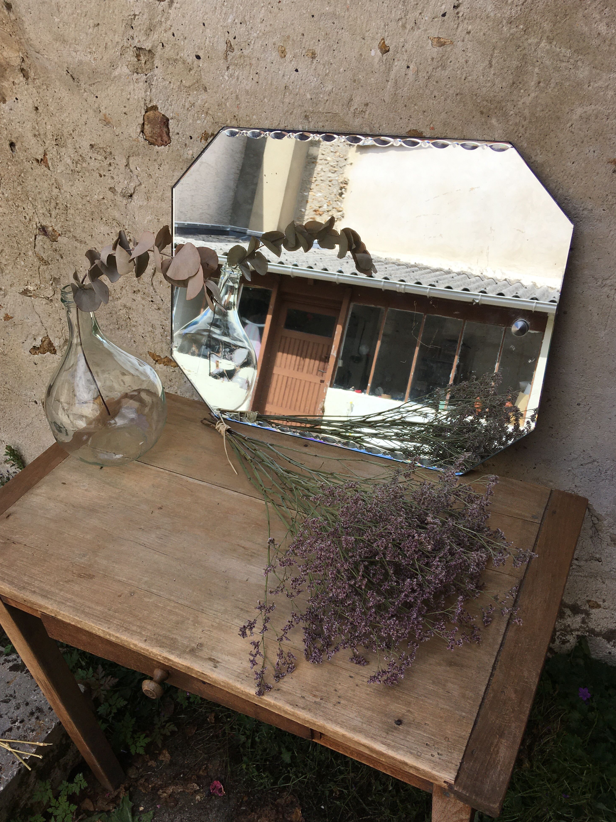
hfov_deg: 46.8
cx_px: 307
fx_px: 712
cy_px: 422
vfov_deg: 60.0
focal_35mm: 30
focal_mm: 4.15
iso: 25
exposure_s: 1/1148
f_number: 2.2
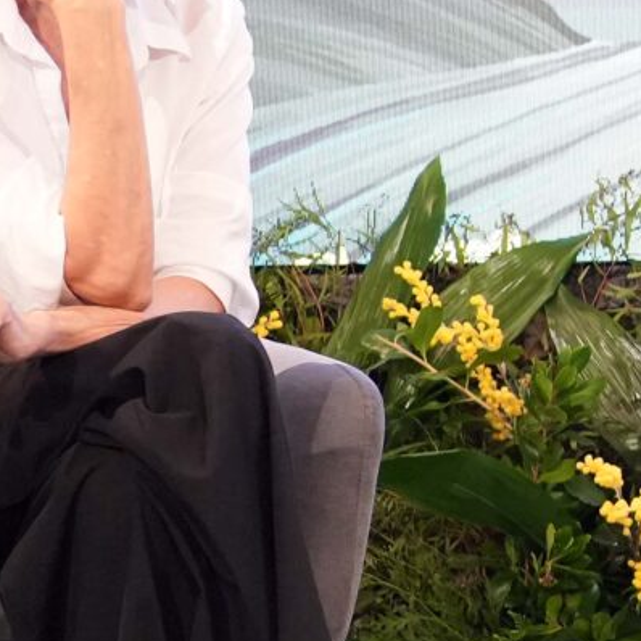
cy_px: -75
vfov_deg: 9.3
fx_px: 3897
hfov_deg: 8.5
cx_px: 1594
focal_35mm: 186
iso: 4000
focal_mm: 34
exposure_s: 1/100
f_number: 5
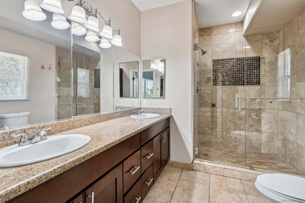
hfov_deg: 96.7
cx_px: 152
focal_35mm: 16
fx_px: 136
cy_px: 102
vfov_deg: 73.7
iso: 125
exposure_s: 1/10
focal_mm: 16
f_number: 5.6
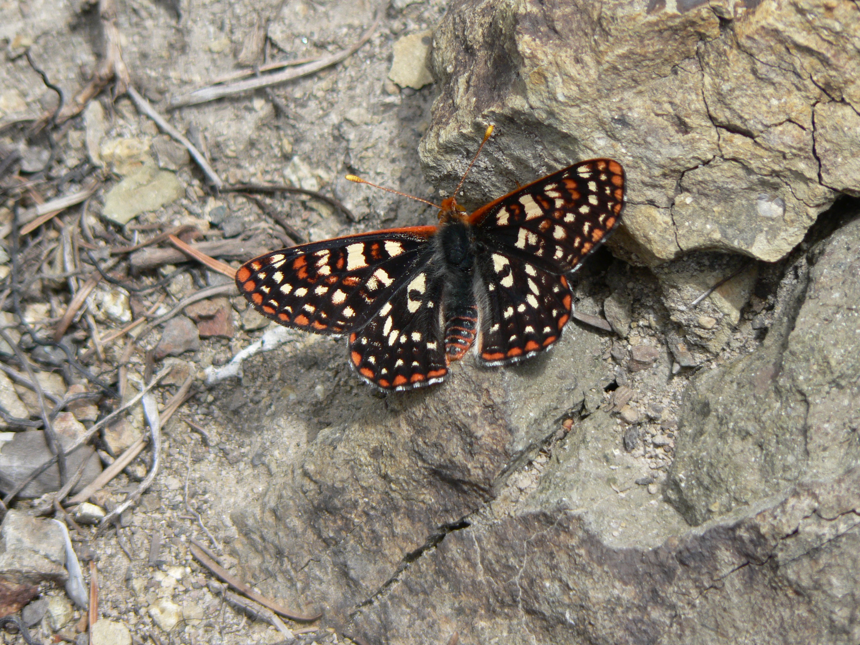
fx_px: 10733
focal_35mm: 432
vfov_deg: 3.4
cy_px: 322
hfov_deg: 4.6
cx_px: 430
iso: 80
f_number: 4
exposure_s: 1/250
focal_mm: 72
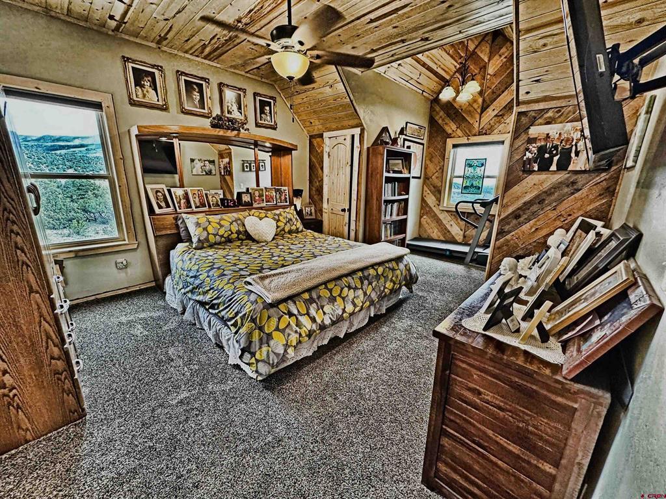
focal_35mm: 14
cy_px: 250
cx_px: 333
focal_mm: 2.22
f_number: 2.2
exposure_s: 1/120
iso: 320
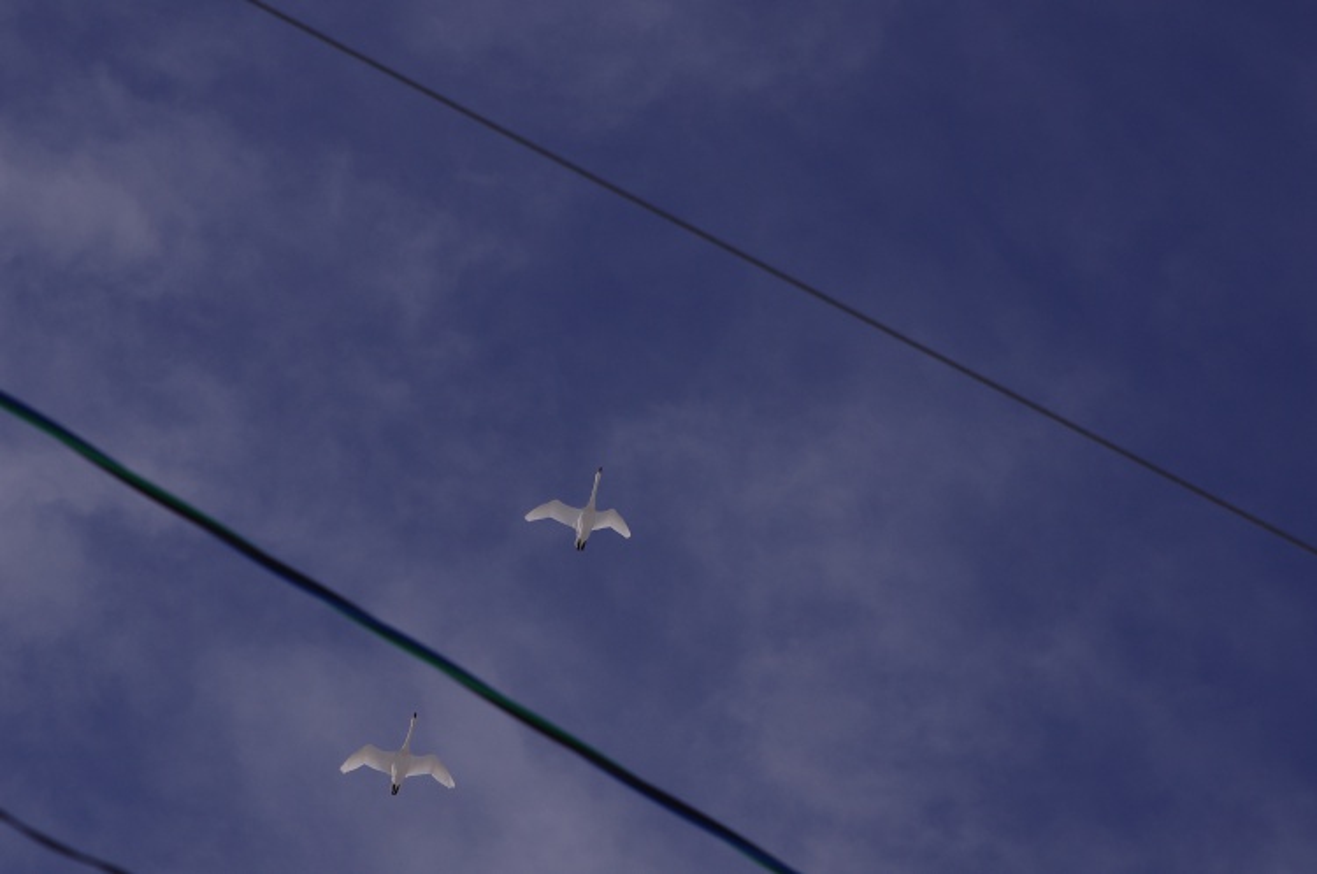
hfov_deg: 18.3
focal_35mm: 112
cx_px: 658
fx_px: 4092
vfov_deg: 12.2
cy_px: 437
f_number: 8
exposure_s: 1/1000
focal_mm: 75
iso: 100
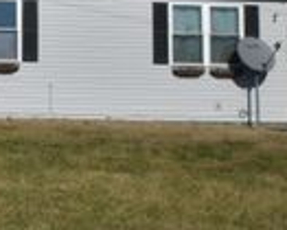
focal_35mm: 129
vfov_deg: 12.0
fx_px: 1097
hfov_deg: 14.6
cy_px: 87
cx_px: -24
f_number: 4
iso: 100
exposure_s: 1/2500
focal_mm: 24
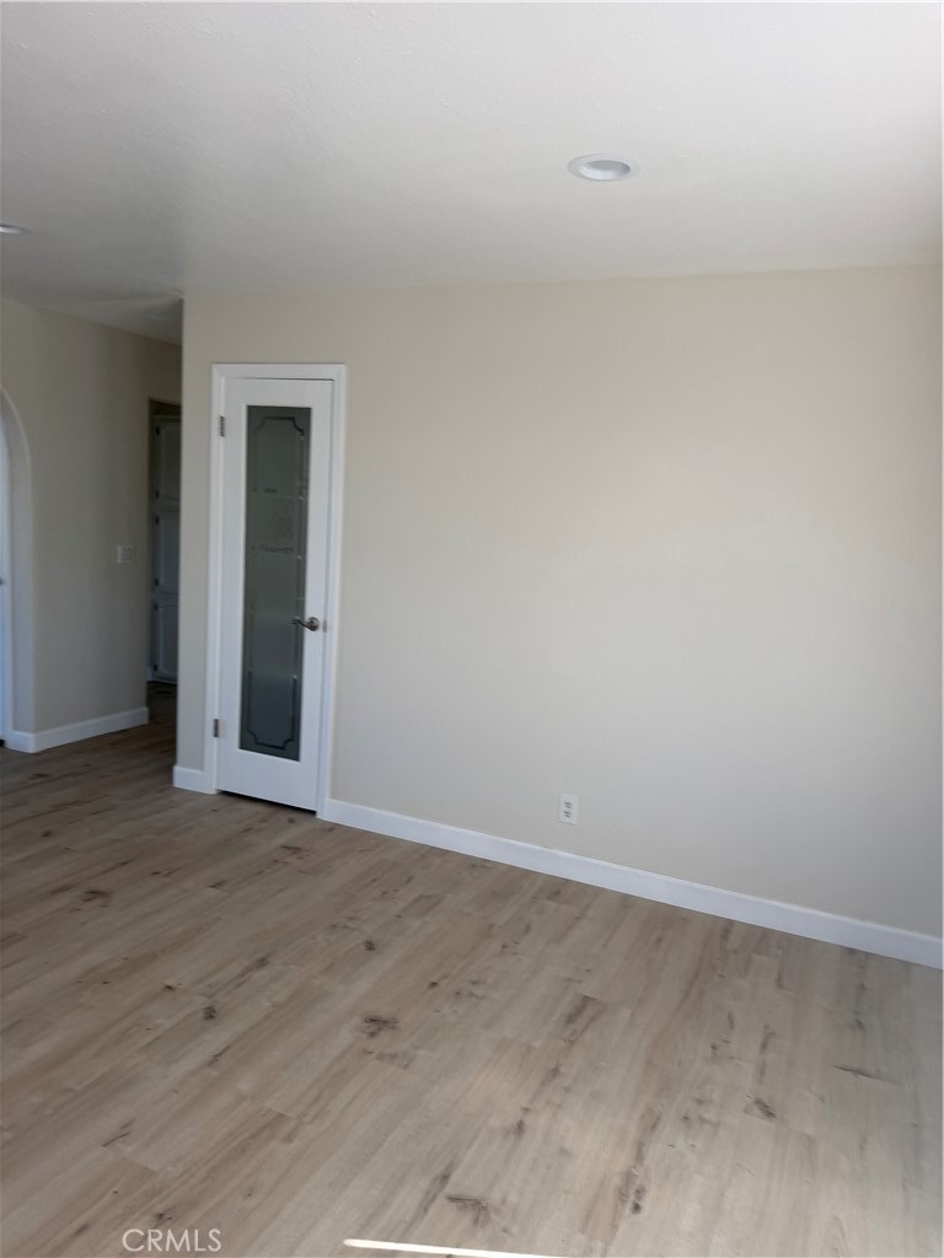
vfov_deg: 71.6
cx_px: 472
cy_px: 629
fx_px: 873
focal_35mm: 24
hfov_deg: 56.8
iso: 50
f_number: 1.78
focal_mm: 6.76
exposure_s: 1/121
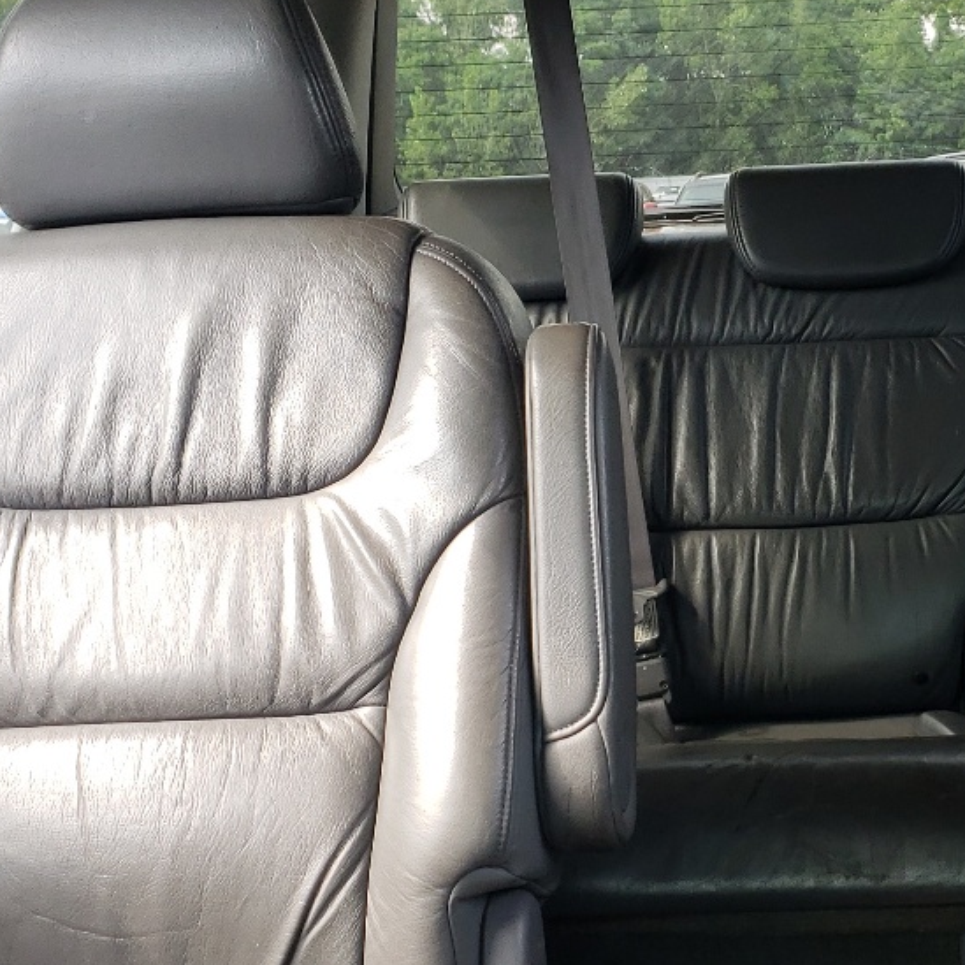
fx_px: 2113
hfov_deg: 25.0
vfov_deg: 25.7
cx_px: 851
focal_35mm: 67
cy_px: 580
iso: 50
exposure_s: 1/125
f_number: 1.5
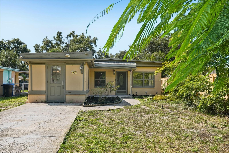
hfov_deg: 54.4
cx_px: 114
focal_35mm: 35
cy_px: 76
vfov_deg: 37.8
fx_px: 223
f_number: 8
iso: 400
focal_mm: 35
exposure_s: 1/125
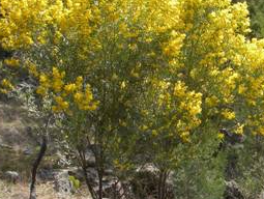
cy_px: 121
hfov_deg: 25.8
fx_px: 565
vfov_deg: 19.9
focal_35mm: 74
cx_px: 216
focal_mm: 6.3
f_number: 3.5
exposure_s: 1/267
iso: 64
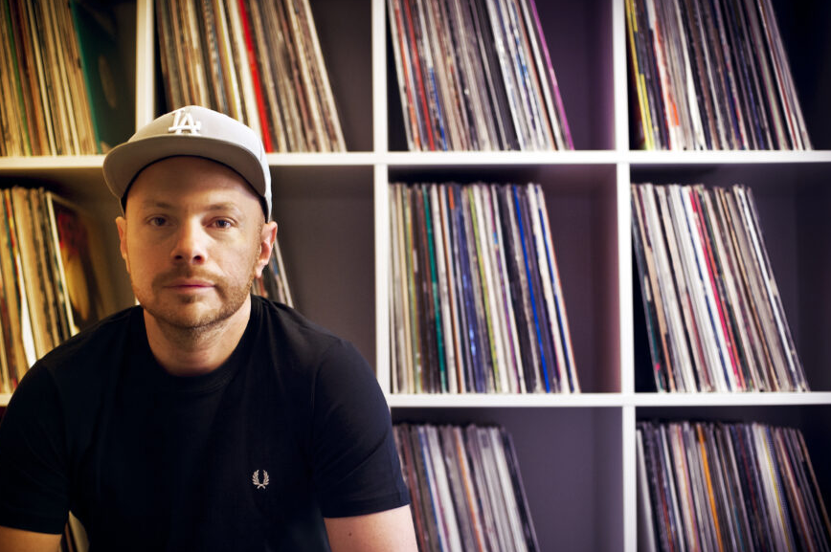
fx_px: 1361
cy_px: 313
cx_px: 384
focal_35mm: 59
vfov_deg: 22.9
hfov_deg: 33.9
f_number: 2.5
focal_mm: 50
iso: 2000
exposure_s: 1/40
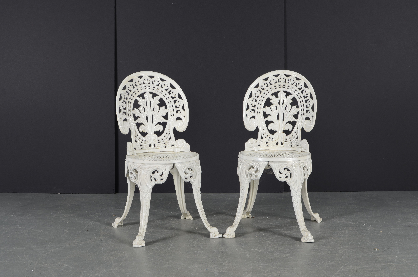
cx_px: 209
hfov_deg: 37.9
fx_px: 608
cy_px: 138
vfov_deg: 25.6
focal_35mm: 52
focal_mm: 35
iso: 100
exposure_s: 1/125
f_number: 6.3
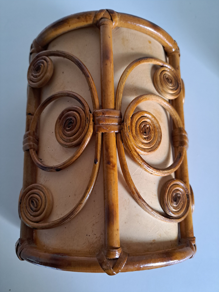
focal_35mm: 24
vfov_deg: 71.6
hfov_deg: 56.8
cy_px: 146
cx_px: 110
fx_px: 202
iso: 250
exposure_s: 1/33
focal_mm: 5.23
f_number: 1.8
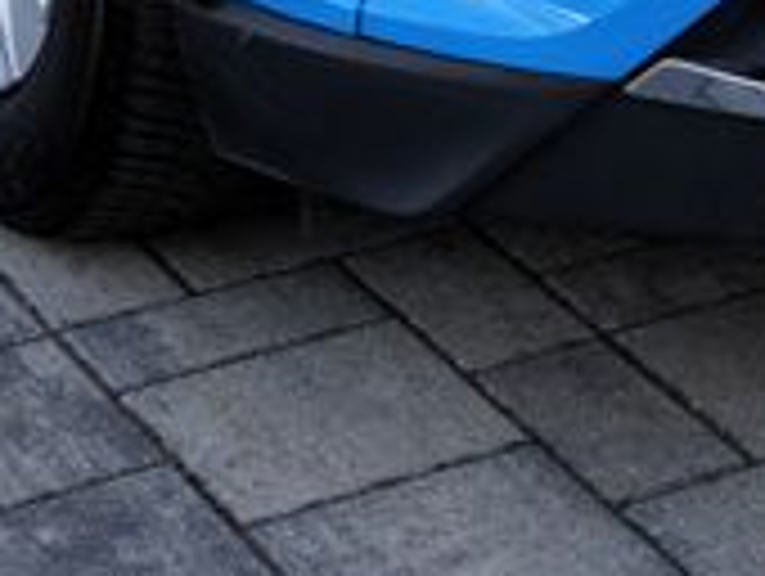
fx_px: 4603
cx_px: 756
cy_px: -875
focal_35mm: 208
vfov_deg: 6.7
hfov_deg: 9.4
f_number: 5
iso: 100
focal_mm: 36
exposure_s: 1/125
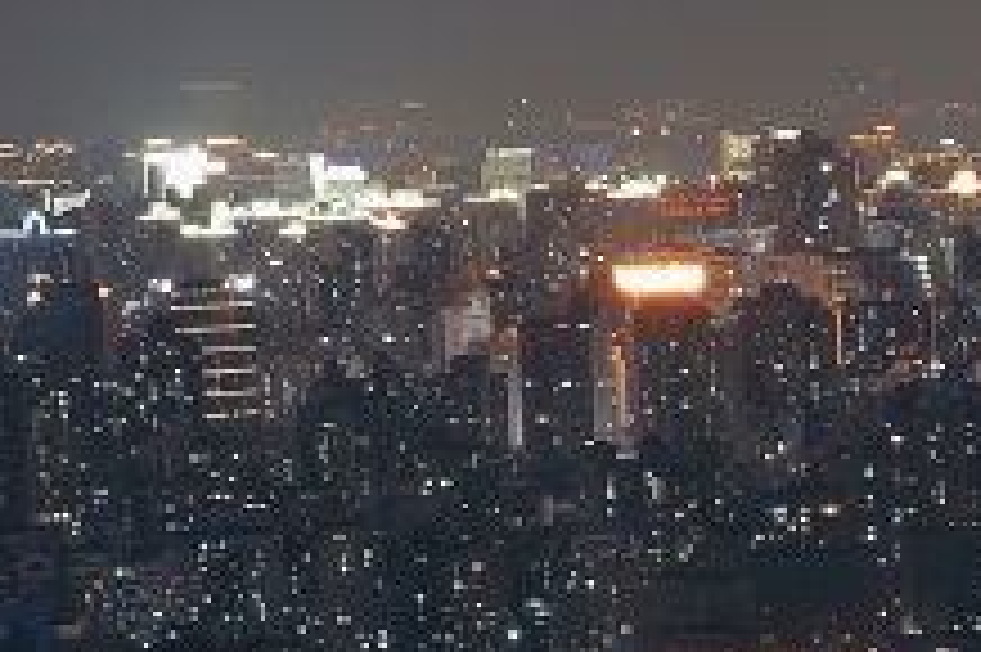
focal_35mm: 231
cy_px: 1286
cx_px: 1728
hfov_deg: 8.6
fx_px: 6290
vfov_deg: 5.8
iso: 100
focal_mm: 28
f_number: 11
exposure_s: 30
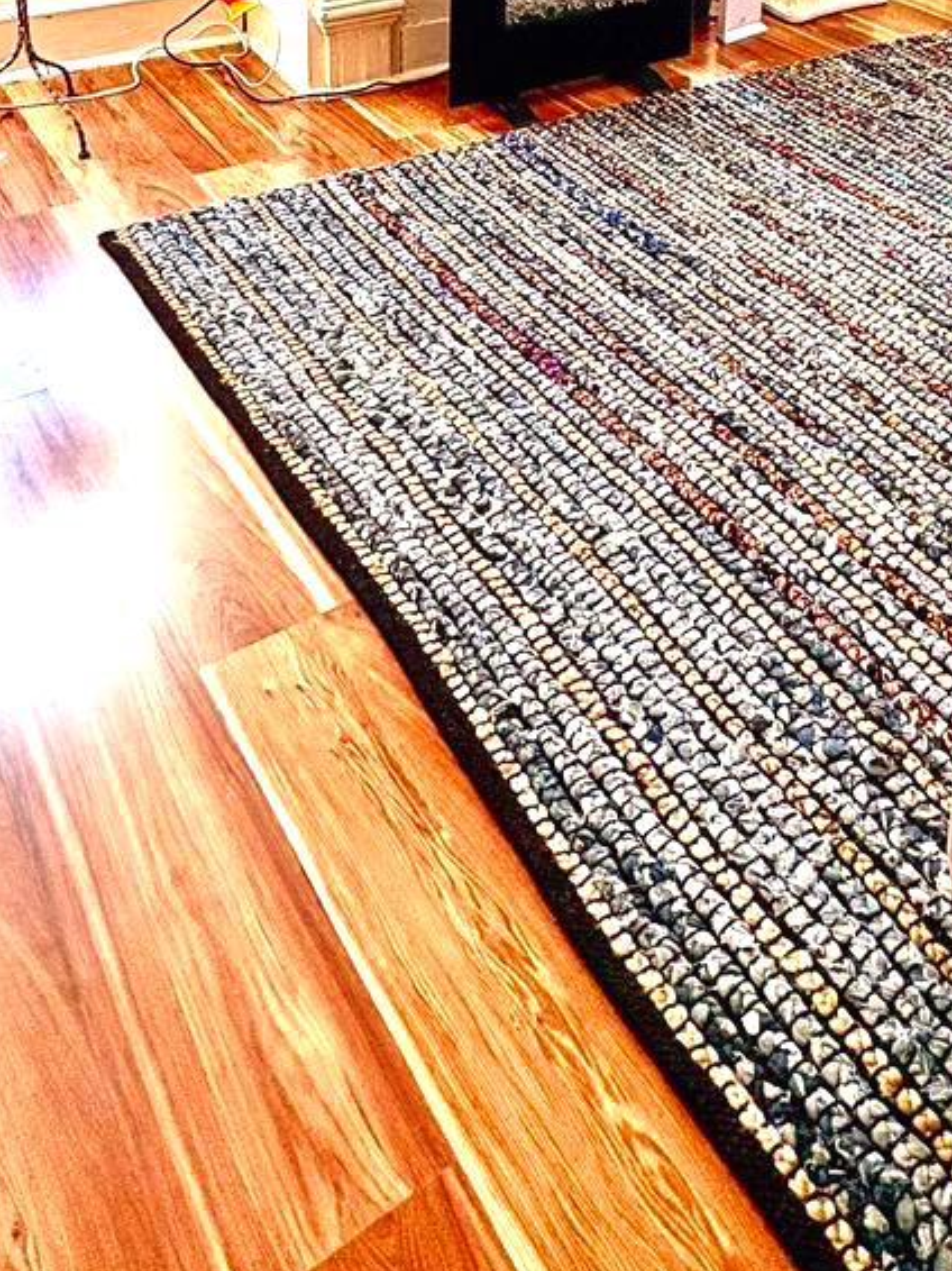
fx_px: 1394
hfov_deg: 37.2
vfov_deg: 40.7
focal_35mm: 38
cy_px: -83
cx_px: 658
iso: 100
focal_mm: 2.22
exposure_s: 1/132
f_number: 2.2
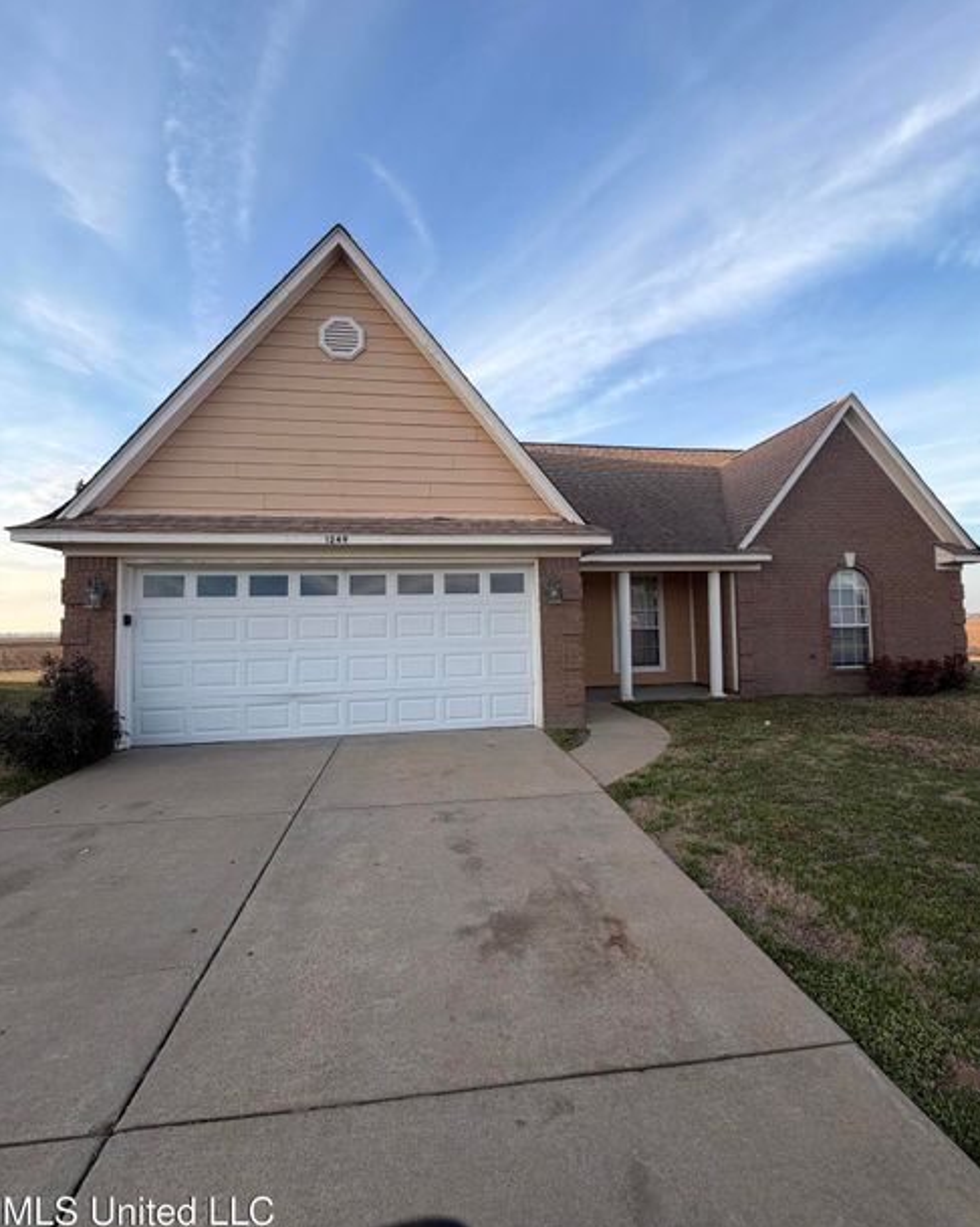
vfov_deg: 96.8
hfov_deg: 84.0
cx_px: 502
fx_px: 544
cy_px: 600
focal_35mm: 15
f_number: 2.2
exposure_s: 1/502
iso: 50
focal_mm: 2.22
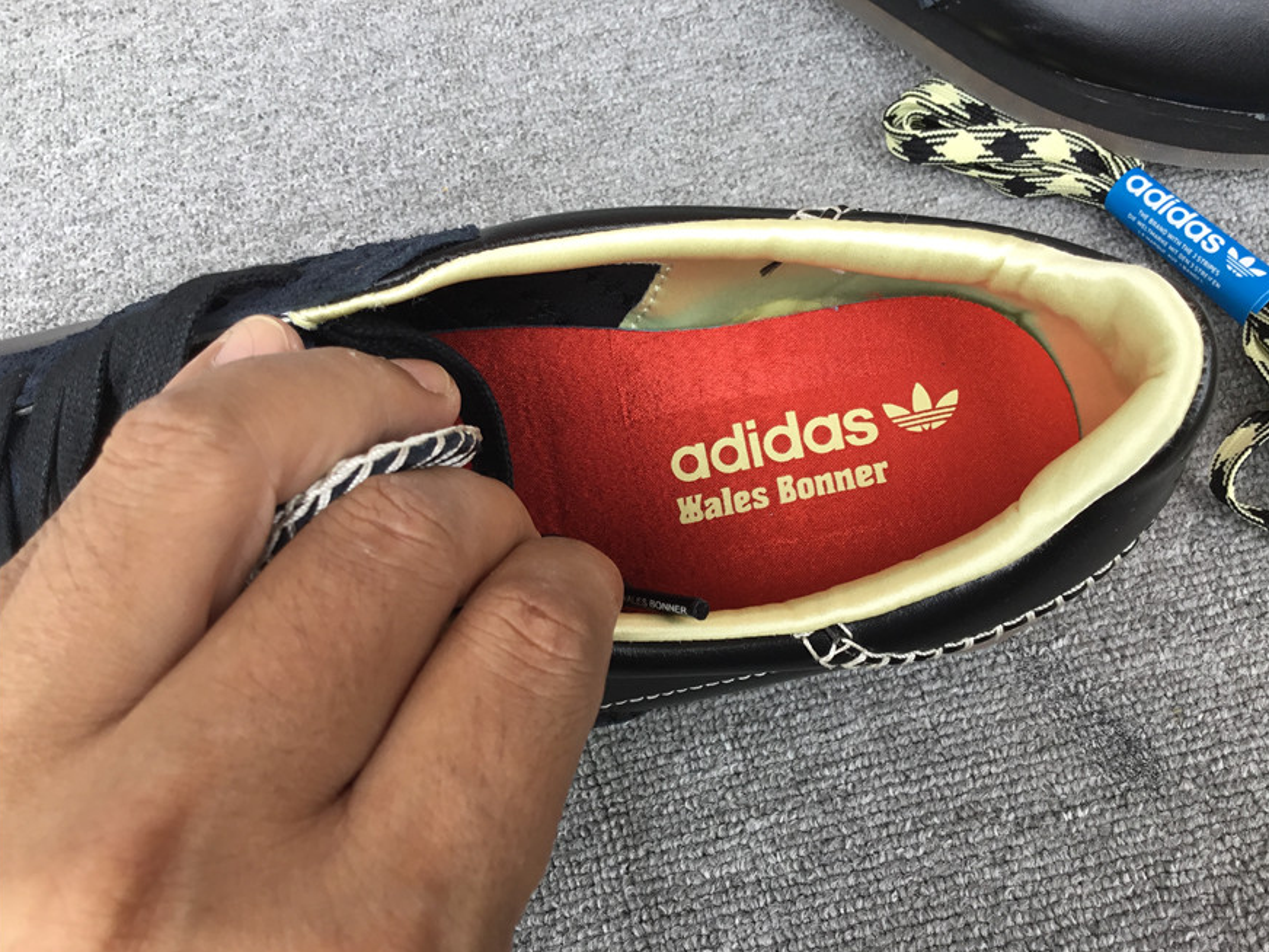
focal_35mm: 32
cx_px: 649
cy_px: 468
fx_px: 1173
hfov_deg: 56.8
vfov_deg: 44.2
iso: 25
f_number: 2.4
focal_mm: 3.3
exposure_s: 1/100
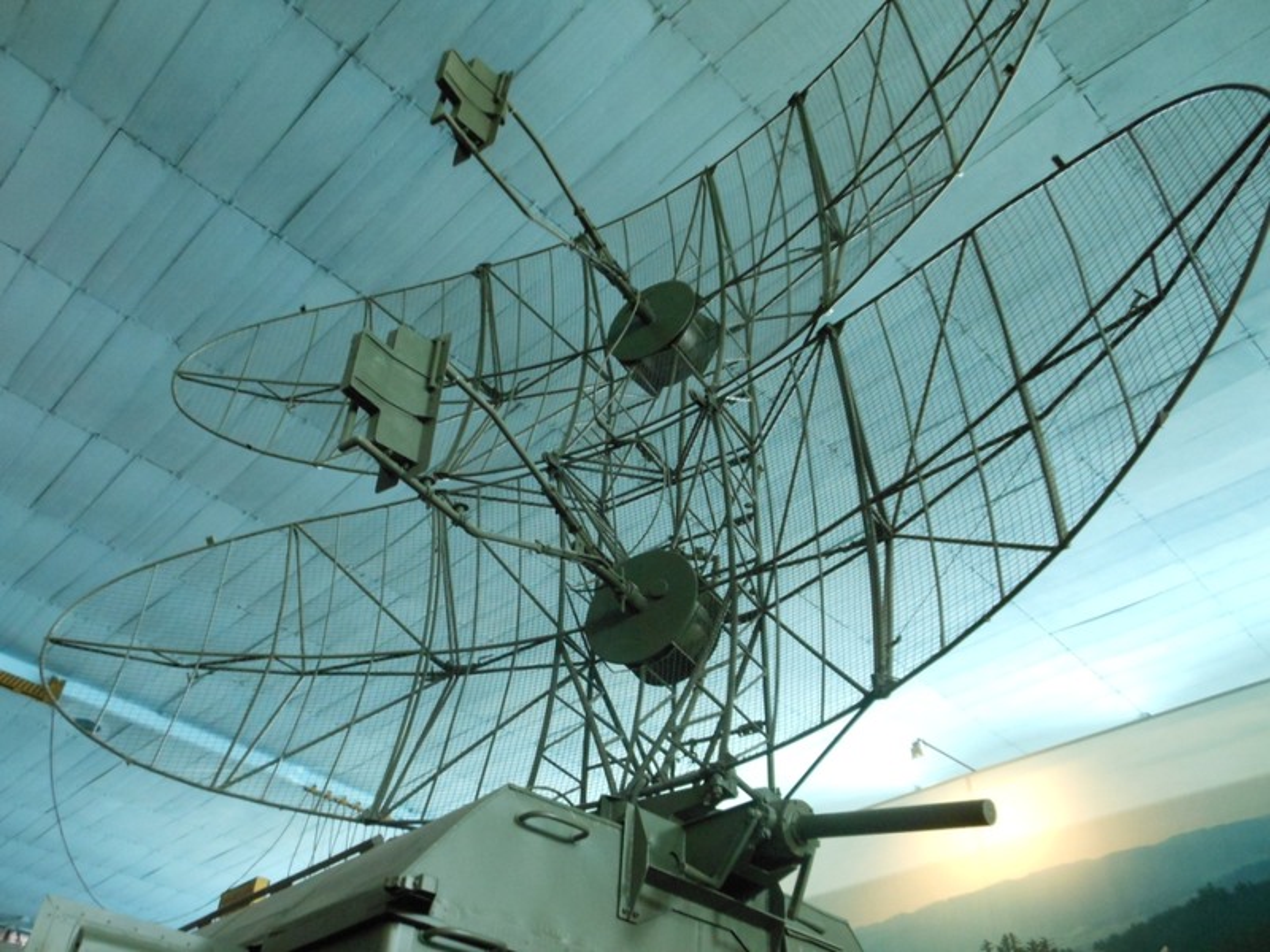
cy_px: 476
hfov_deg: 61.7
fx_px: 1064
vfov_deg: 48.2
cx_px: 635
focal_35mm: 29
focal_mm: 5.2
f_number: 3.3
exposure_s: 1/8
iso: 400
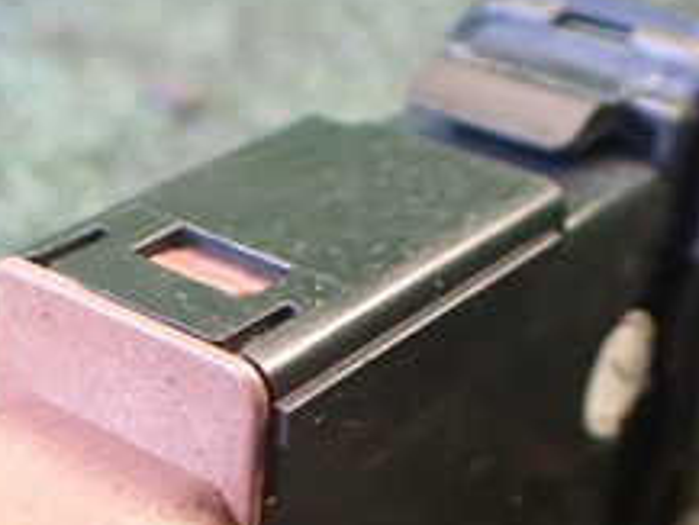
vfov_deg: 17.5
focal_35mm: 83
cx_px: 174
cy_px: 473
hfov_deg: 23.3
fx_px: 1677
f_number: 2.3
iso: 800
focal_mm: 5.4
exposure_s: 1/60
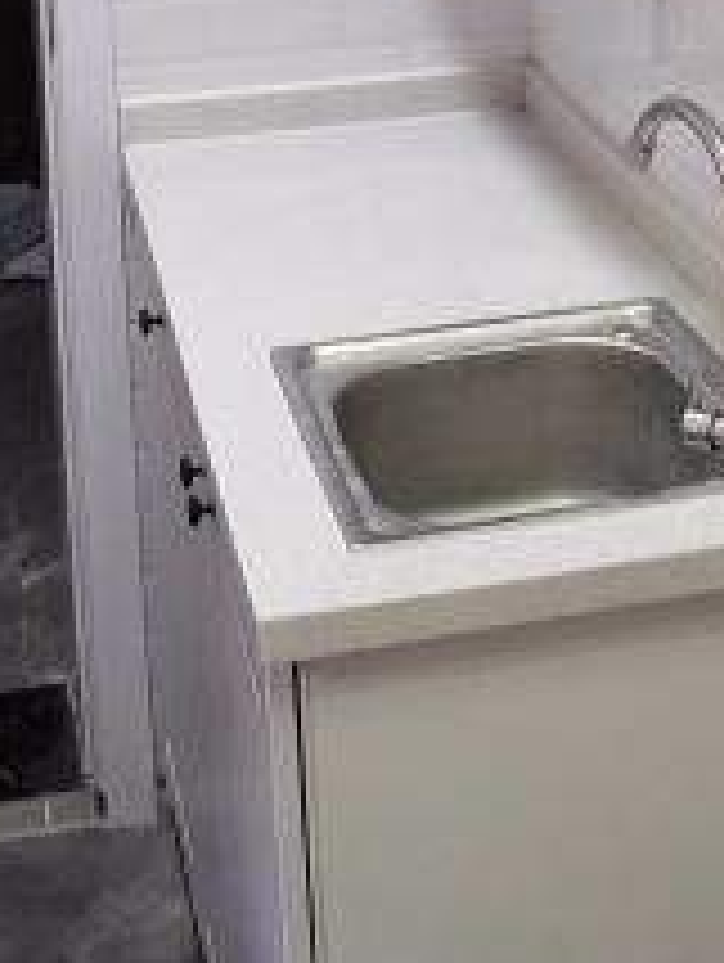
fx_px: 1976
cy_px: -297
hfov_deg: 20.1
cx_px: 742
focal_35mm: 71
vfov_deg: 24.0
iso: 320
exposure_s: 1/50
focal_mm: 3.12
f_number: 2.2
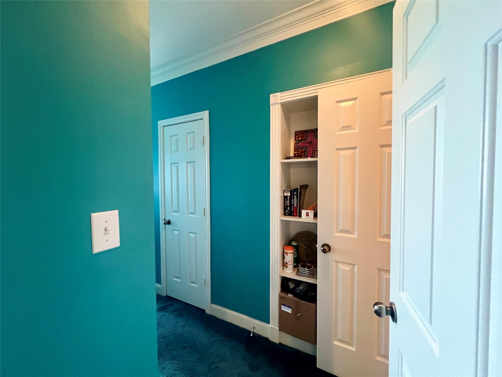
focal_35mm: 13
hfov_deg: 106.2
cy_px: 188
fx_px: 189
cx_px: 251
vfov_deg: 89.9
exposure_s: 1/60
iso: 800
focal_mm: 1.57
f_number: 1.8
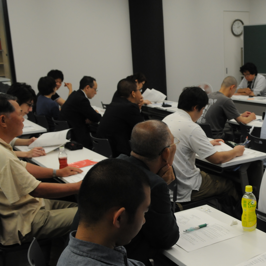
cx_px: 222
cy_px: 153
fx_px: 469
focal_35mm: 54
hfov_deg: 30.7
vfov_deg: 31.6
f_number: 5
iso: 800
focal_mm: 24
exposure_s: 1/100
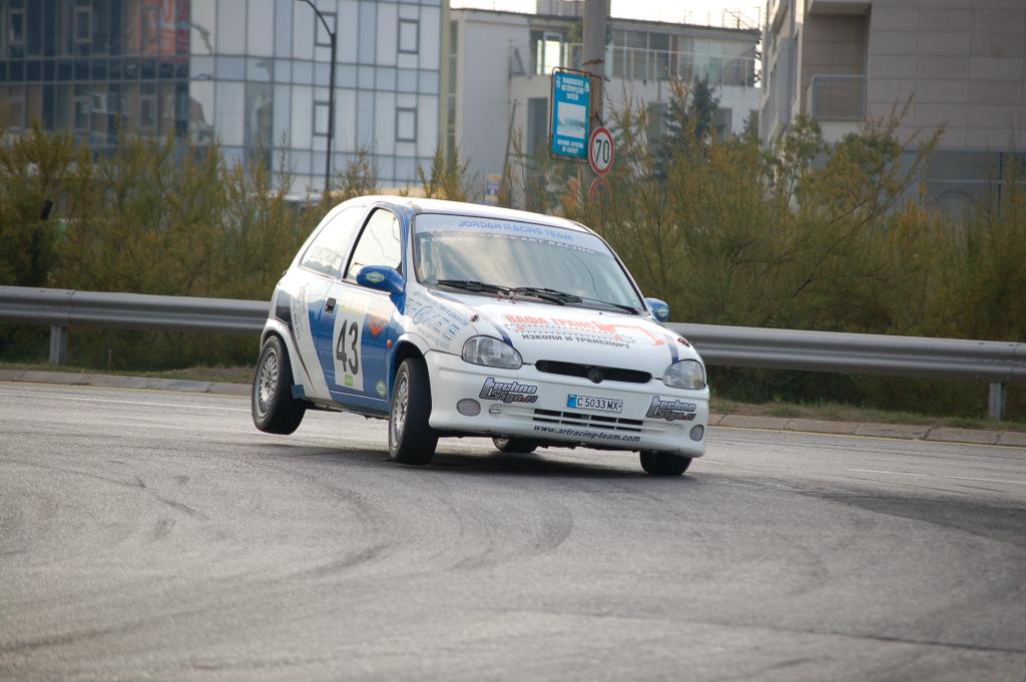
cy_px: 341
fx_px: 5339
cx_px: 513
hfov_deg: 11.0
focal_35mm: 188
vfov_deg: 7.3
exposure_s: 1/800
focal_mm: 125
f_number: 5
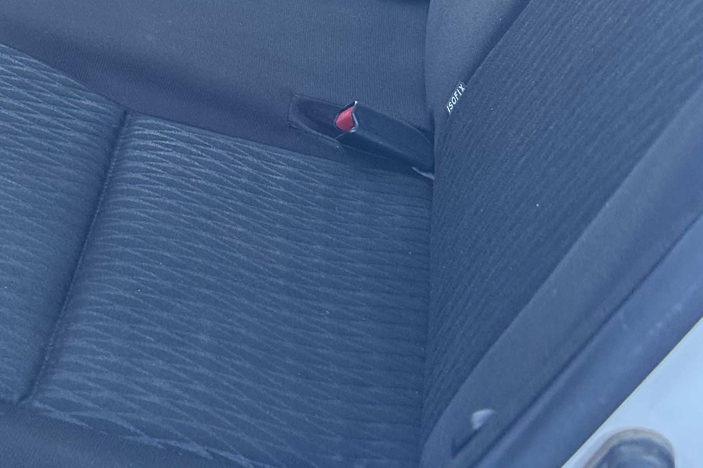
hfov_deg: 27.2
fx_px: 1386
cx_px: 44
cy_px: -118
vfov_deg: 18.1
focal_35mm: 71
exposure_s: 1/121
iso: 200
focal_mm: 6.86
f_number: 1.78
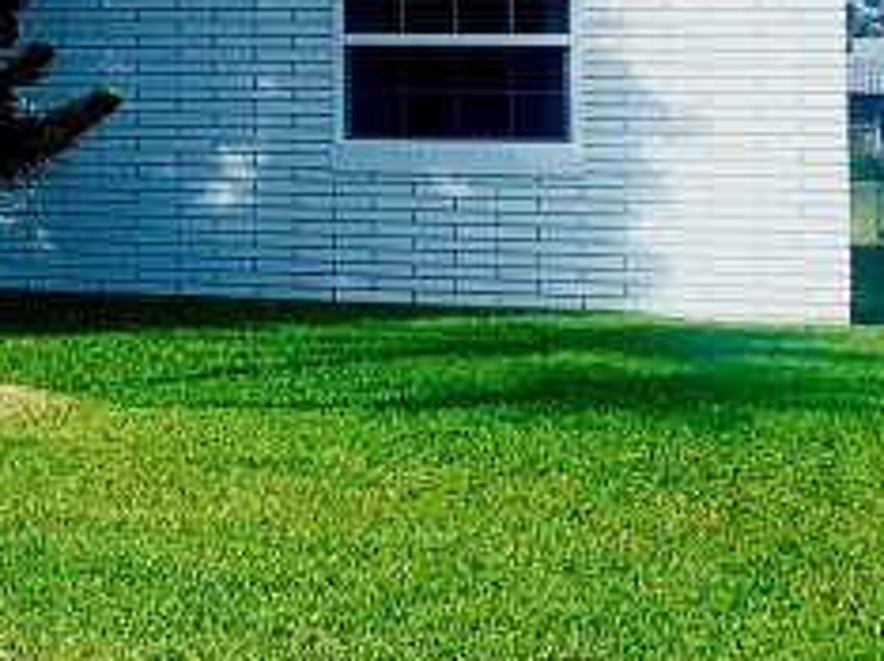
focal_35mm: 114
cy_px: 8
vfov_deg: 12.8
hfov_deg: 15.6
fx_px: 2908
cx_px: -525
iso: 25
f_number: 1.8
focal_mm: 4.25
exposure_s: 1/2364
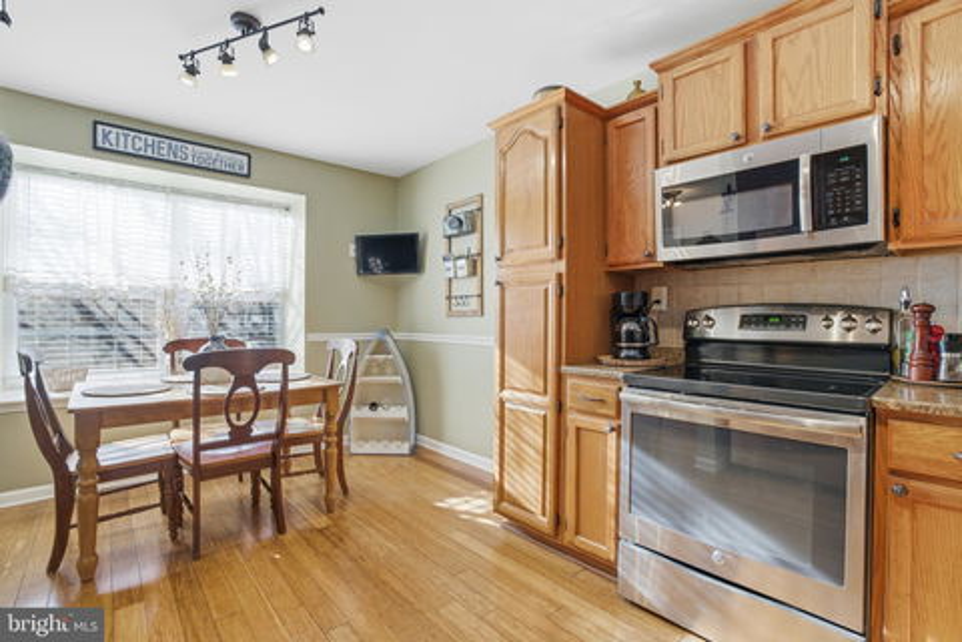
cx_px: 481
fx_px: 428
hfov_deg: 96.7
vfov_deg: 73.7
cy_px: 321
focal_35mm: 16
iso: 400
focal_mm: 16
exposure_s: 1/160
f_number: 8
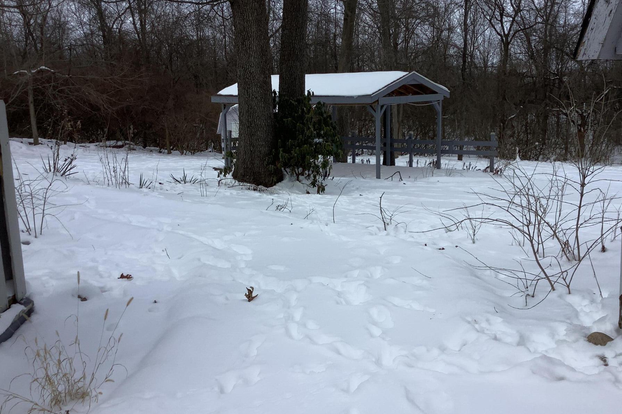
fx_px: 622
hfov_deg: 53.1
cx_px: 331
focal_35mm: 36
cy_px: 188
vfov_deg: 36.8
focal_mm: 3.3
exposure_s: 1/2262
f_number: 2.4
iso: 25
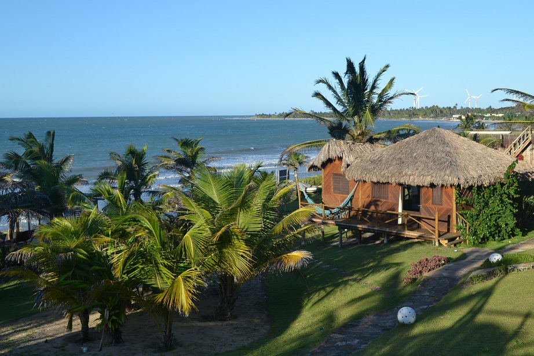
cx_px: 267
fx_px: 668
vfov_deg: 29.9
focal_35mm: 45
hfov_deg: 43.6
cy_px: 178
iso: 100
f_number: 7.1
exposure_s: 1/200
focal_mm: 30
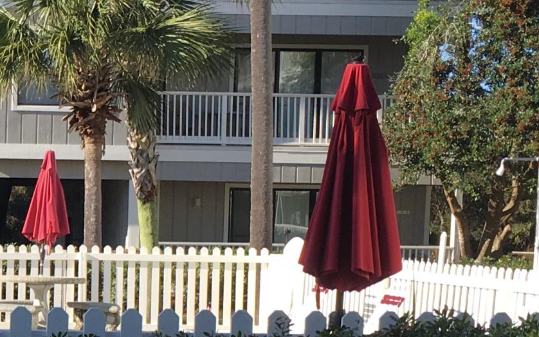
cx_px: -134
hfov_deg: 17.9
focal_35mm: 110
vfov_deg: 11.8
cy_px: 286
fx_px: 1616
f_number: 2.2
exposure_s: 1/761
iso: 25
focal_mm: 4.15
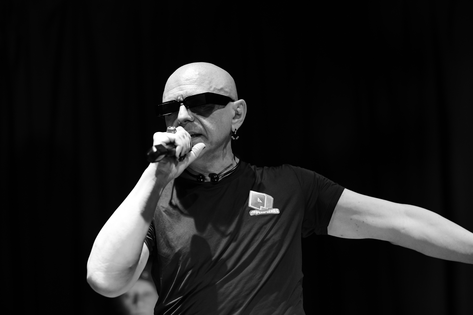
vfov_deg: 10.8
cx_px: 236
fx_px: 1669
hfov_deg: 16.1
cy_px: 158
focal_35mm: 127
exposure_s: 1/640
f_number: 1.4
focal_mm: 85
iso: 1000
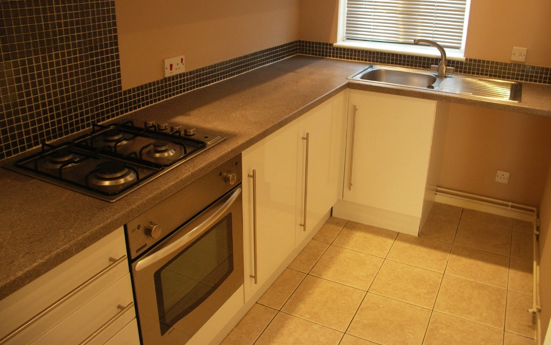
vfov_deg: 40.4
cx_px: 277
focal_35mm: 31
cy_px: 132
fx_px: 466
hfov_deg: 61.2
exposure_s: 1/50
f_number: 2.8
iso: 160
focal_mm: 7.2
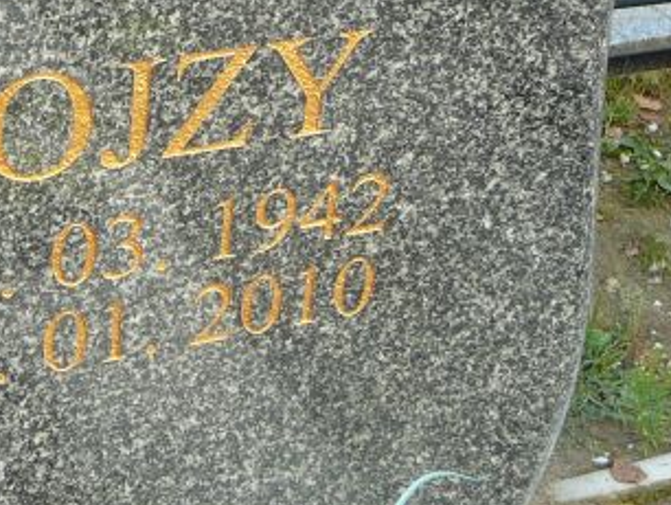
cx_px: 59
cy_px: 44
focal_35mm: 94
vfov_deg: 15.6
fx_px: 1824
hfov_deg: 20.4
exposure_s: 1/100
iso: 80
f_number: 3.2
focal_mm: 6.7
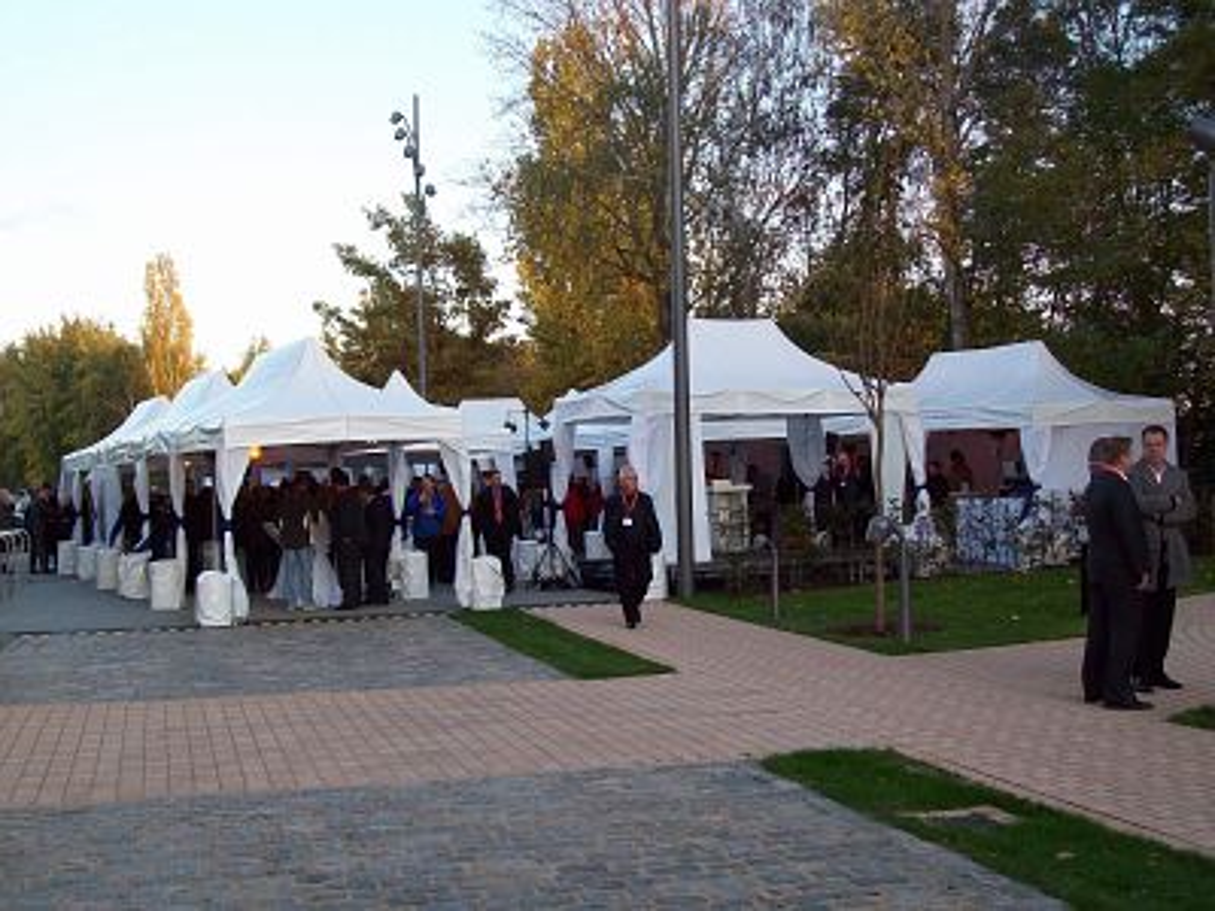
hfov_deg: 42.1
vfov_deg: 32.2
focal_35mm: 45
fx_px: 1579
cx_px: 608
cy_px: 456
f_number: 3
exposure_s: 1/97
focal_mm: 7.6
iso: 80
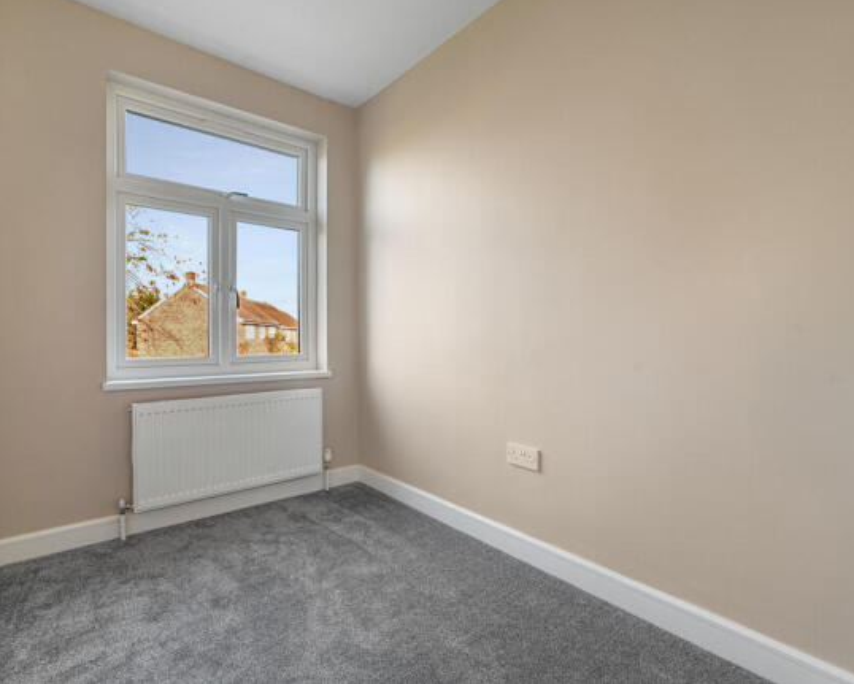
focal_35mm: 16
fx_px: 405
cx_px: 367
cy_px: 340
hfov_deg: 92.5
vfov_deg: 80.4
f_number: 8
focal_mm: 14
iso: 400
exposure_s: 1/2.5
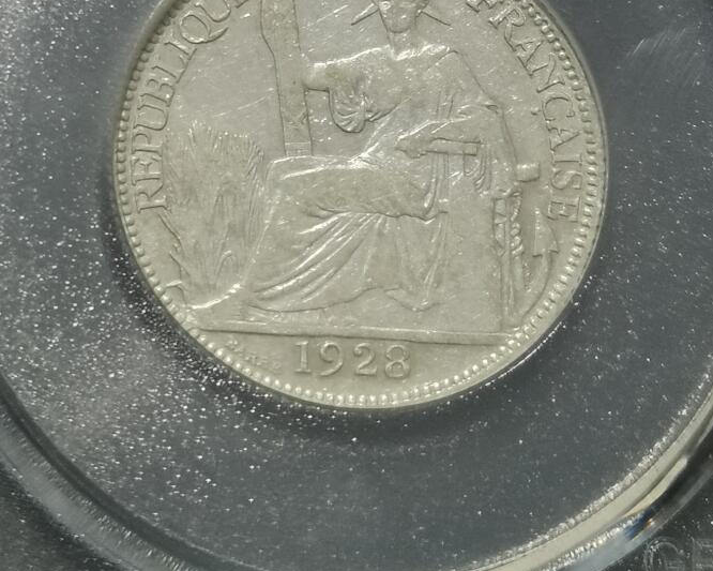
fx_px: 2617
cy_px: -107
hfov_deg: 15.5
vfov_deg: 12.2
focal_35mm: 124
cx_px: 329
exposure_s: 1/100
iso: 80
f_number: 1.8
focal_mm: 5.58
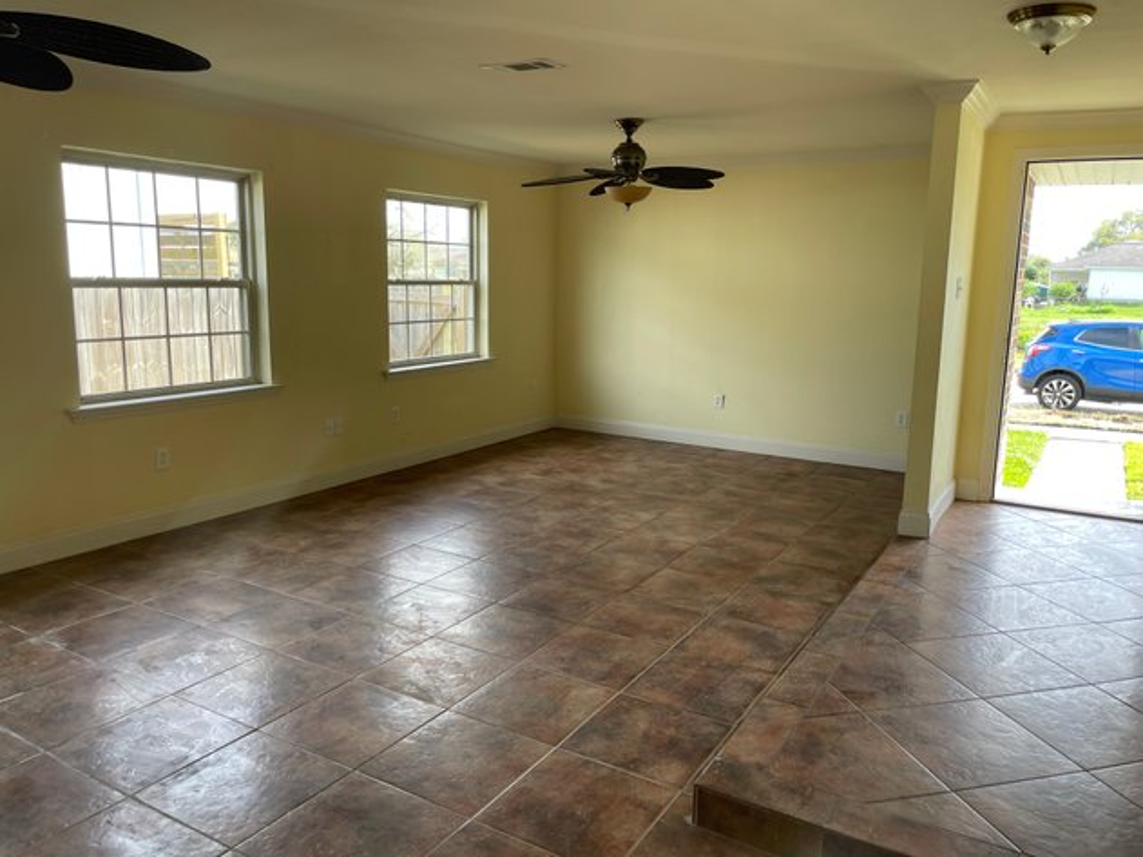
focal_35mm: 26
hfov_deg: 67.3
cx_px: 572
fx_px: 858
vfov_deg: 53.0
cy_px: 428
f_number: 1.6
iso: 32
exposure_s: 1/121
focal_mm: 4.2
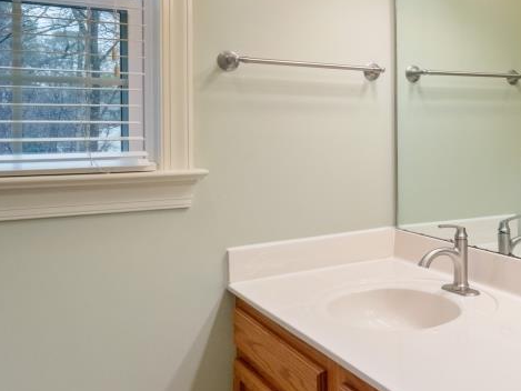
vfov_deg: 34.2
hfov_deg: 38.5
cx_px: 547
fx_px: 632
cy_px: 142
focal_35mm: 42
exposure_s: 1/13
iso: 800
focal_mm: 16
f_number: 11
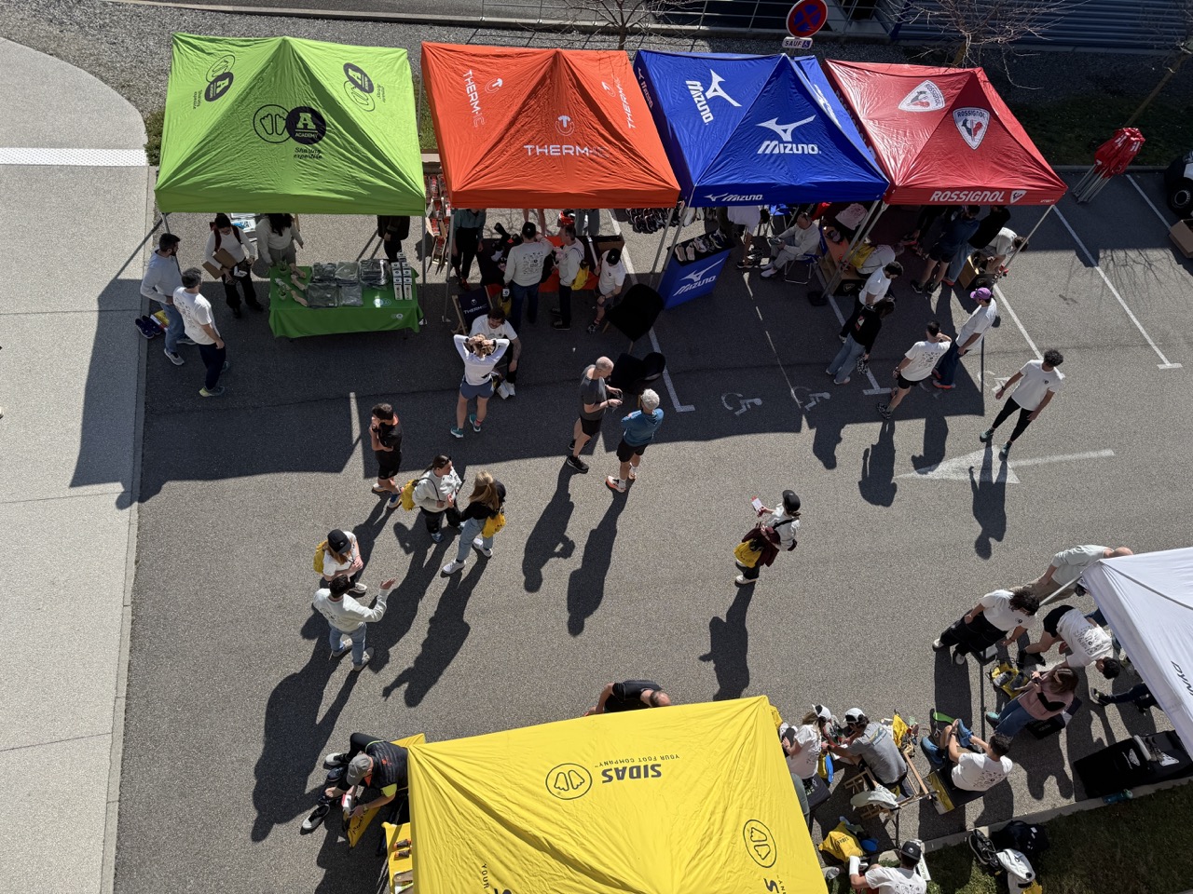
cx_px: 596
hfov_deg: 71.6
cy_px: 447
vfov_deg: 56.8
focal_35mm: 24
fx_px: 827
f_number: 1.78
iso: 80
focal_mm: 6.76
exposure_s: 1/4950
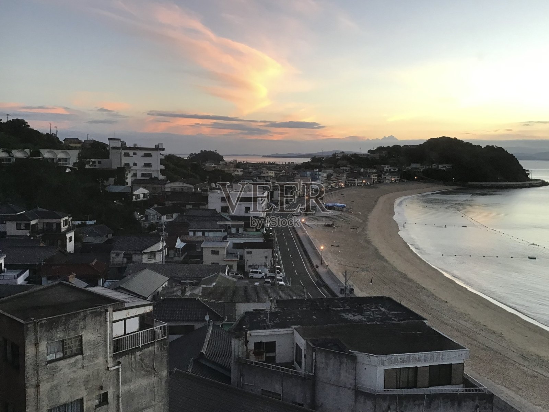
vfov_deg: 45.4
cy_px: 206
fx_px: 492
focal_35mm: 31
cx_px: 274
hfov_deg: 58.4
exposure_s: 1/30
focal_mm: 3.3
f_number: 2.4
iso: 32
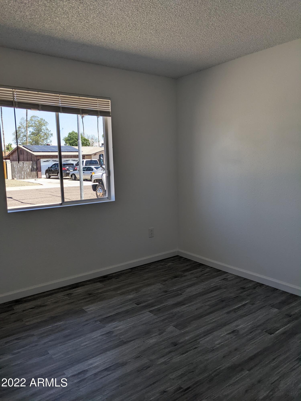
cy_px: 200
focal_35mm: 27
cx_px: 150
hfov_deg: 51.4
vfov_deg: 65.3
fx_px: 313
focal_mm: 4.38
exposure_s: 1/838
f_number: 1.73
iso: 44
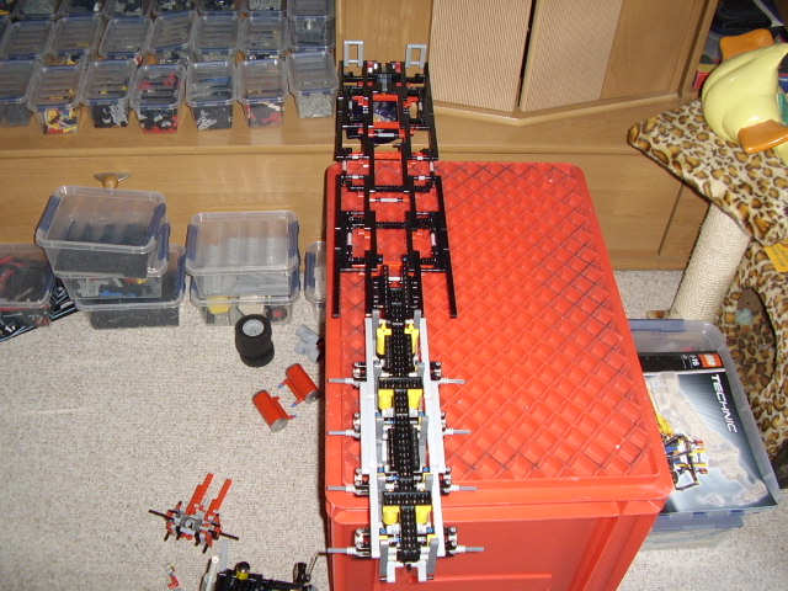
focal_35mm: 30
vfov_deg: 46.8
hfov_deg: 60.0
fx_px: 683
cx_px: 394
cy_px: 296
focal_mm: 5.8
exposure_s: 1/30
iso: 183
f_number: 2.9
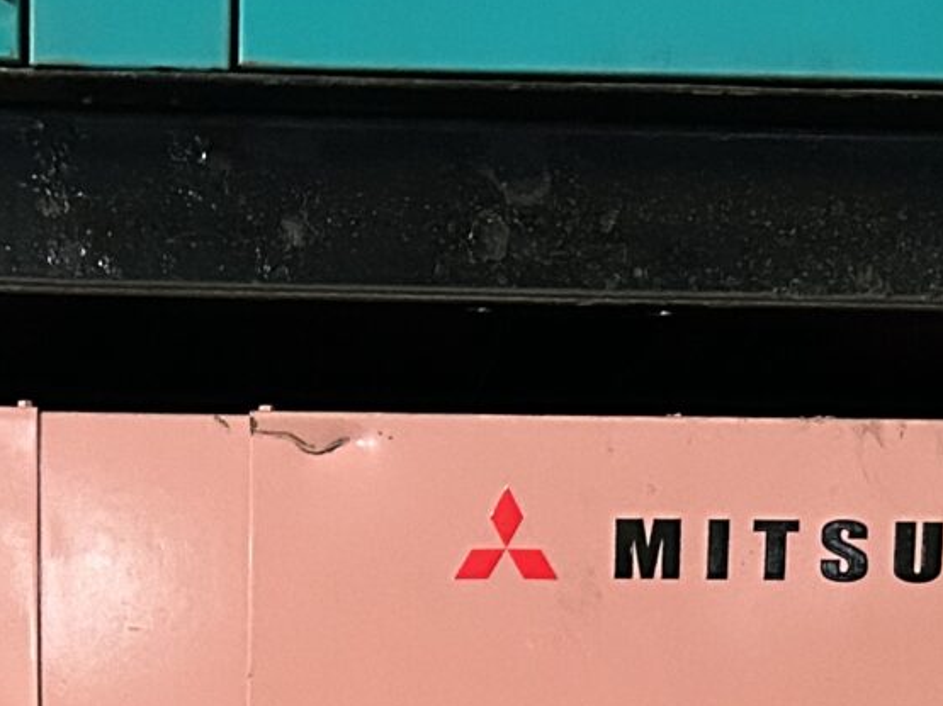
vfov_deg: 11.5
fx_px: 3268
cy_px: 1256
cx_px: 336
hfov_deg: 16.4
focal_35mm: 120
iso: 500
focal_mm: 5.7
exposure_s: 1/60
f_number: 1.5
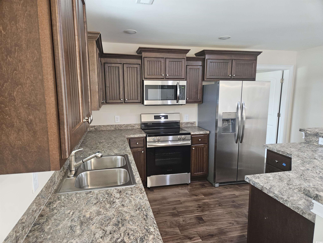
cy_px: 122
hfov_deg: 73.9
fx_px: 215
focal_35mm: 23
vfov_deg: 58.9
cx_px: 162
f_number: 1.8
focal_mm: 5.4
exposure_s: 1/120
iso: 500
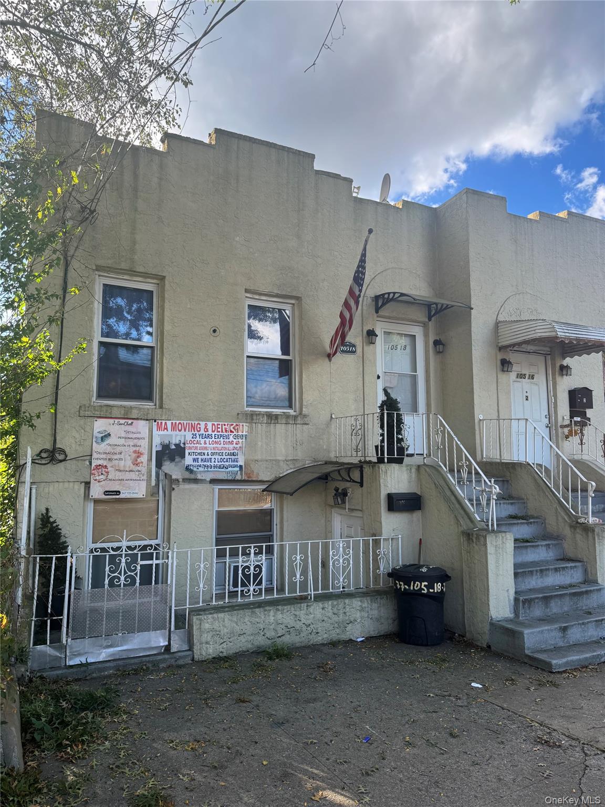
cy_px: 404
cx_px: 302
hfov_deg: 56.8
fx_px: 559
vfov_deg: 71.6
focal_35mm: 24
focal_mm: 6.76
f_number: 1.78
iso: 80
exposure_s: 1/664
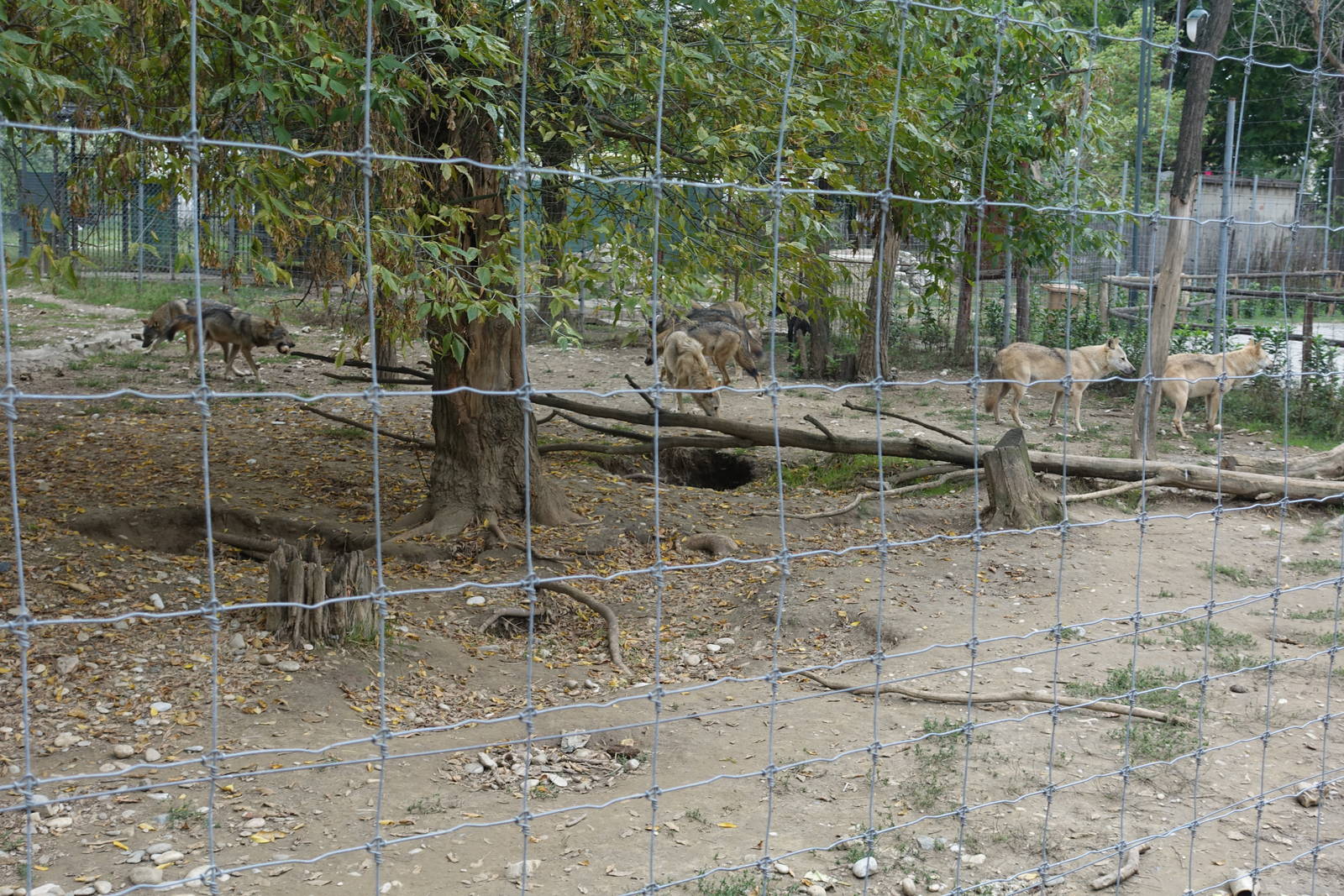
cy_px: 448
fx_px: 1829
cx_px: 672
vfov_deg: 27.5
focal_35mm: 49
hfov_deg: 40.3
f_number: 4
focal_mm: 18.1
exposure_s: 1/80
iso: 125
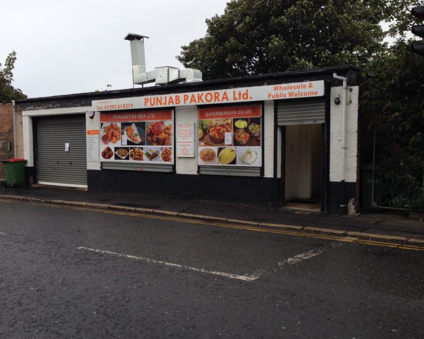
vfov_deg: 38.2
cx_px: 189
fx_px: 489
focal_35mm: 39
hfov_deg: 46.8
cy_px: 171
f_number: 2.4
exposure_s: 1/390
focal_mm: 4.12
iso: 50
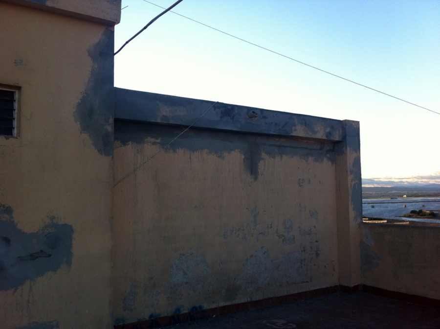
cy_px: 164
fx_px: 444
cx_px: 220
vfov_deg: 40.6
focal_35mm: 35
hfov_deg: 52.7
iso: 80
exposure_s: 1/219
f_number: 2.8
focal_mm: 3.85
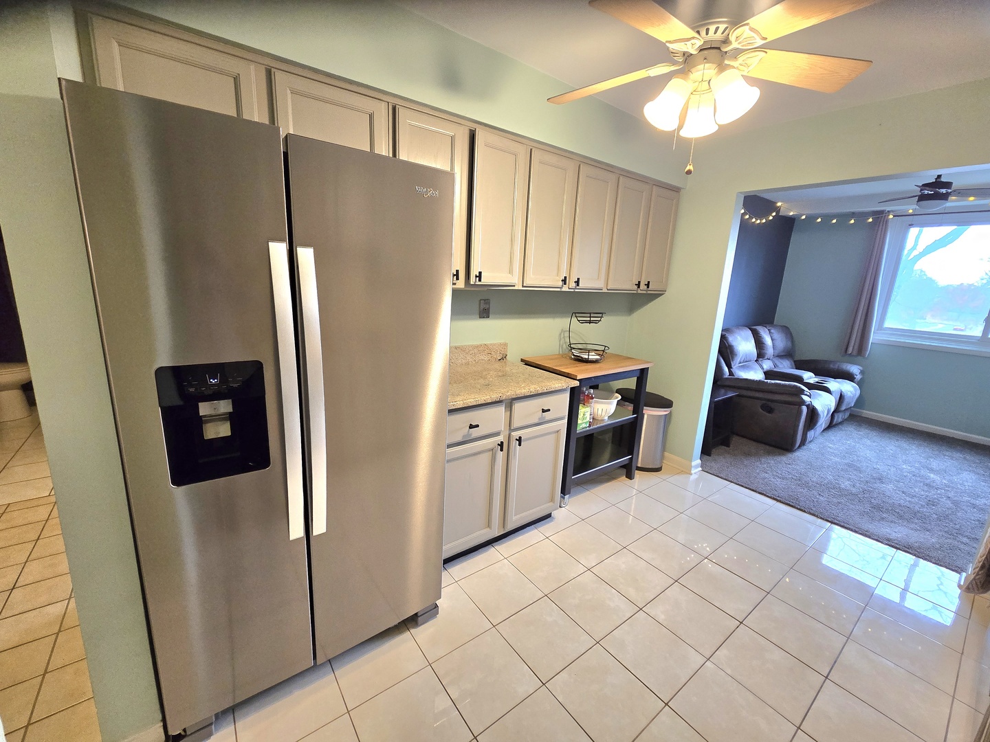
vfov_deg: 89.9
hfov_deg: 106.2
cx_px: 495
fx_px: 372
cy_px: 371
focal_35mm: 13
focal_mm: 2.2
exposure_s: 1/60.2
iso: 250
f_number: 2.2
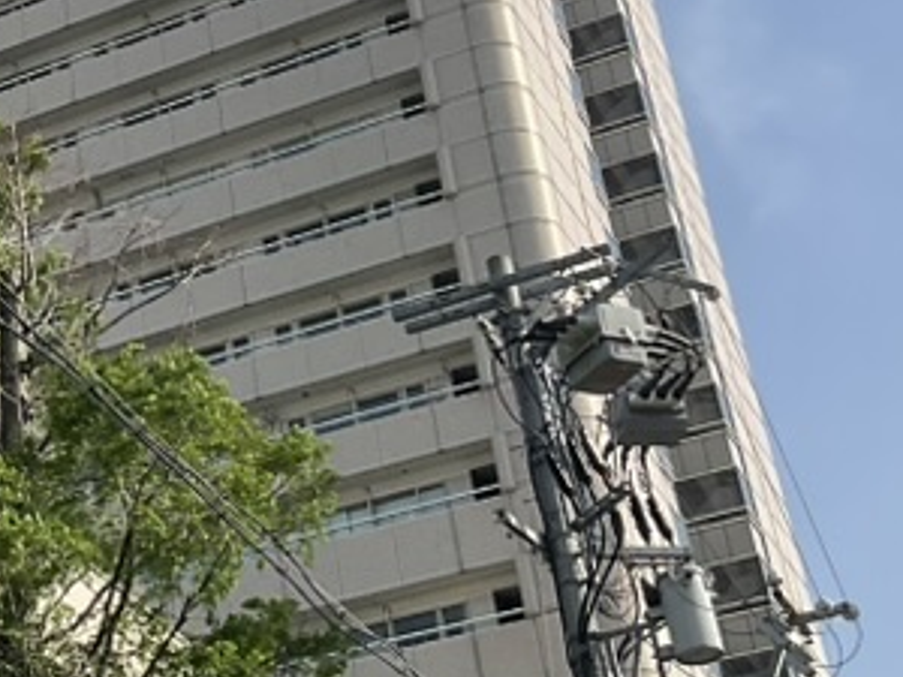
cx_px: -190
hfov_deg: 18.7
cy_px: 87
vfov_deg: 14.8
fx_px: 2583
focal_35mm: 99
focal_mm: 3
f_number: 1.8
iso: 16
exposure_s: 1/1912
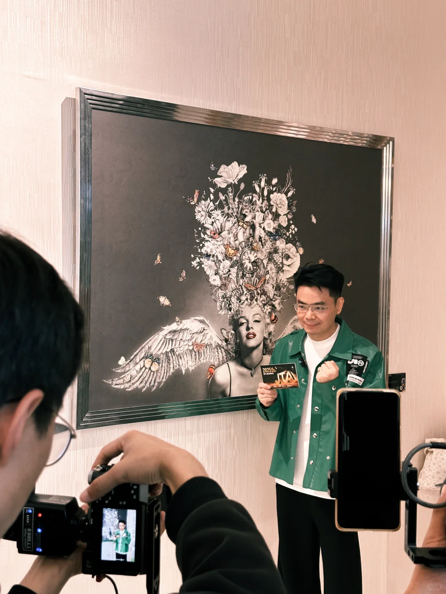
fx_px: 825
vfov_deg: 39.7
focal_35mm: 48
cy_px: 297
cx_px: 223
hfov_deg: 30.3
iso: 160
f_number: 1.78
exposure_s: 1/50
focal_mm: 6.86
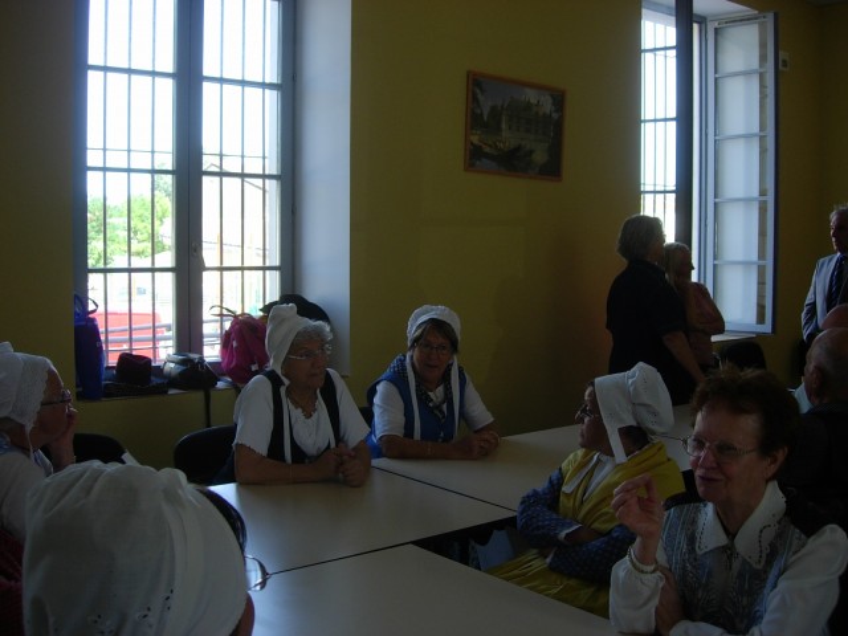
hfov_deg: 49.0
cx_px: 424
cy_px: 318
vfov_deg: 37.7
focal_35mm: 38
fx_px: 931
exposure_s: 1/111
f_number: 2.8
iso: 64
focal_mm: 7.8
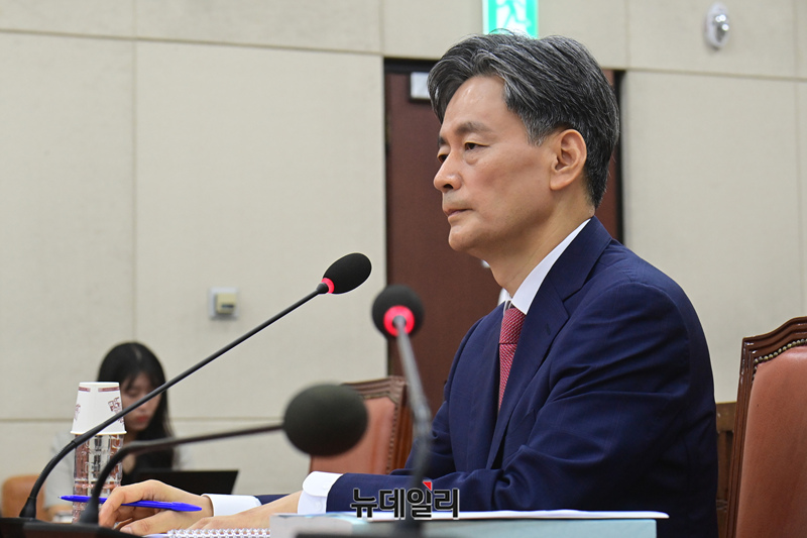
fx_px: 2196
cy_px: 269
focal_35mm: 98
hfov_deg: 20.8
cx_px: 404
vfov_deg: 14.0
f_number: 8
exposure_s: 1/250
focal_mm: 98
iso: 6400
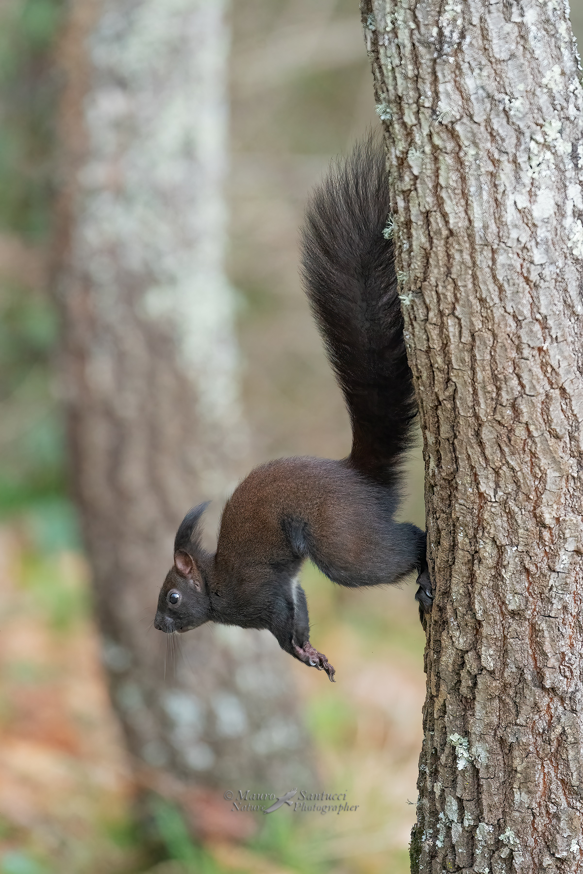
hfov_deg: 2.3
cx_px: 292
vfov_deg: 3.4
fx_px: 14565
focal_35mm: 600
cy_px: 437
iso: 8000
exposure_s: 1/1600
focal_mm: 600
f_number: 8
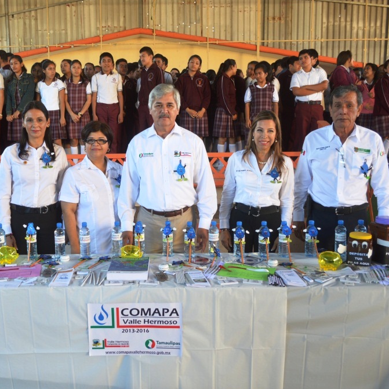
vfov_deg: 47.2
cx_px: 139
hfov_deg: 46.7
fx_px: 445
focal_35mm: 35
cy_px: 195
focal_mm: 18
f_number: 3.5
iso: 110
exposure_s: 1/30
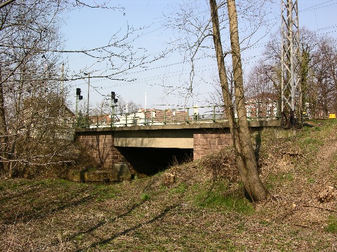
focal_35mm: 39
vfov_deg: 36.8
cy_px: 126
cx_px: 168
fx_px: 380
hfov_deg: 47.9
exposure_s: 1/123
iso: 50
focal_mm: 10
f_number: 7.2
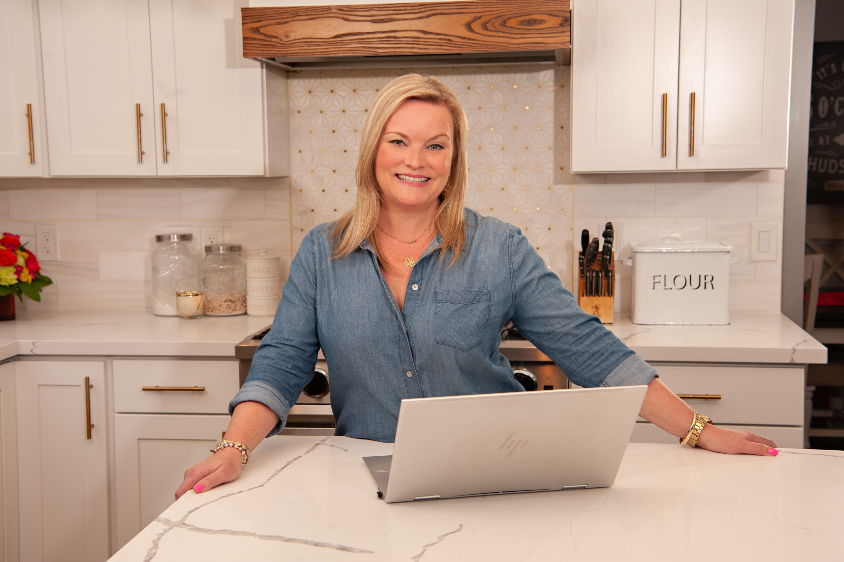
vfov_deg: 27.0
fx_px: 1171
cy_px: 281
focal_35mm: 50
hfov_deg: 39.6
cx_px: 422
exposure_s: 1/80
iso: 200
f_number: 7.1
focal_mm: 50
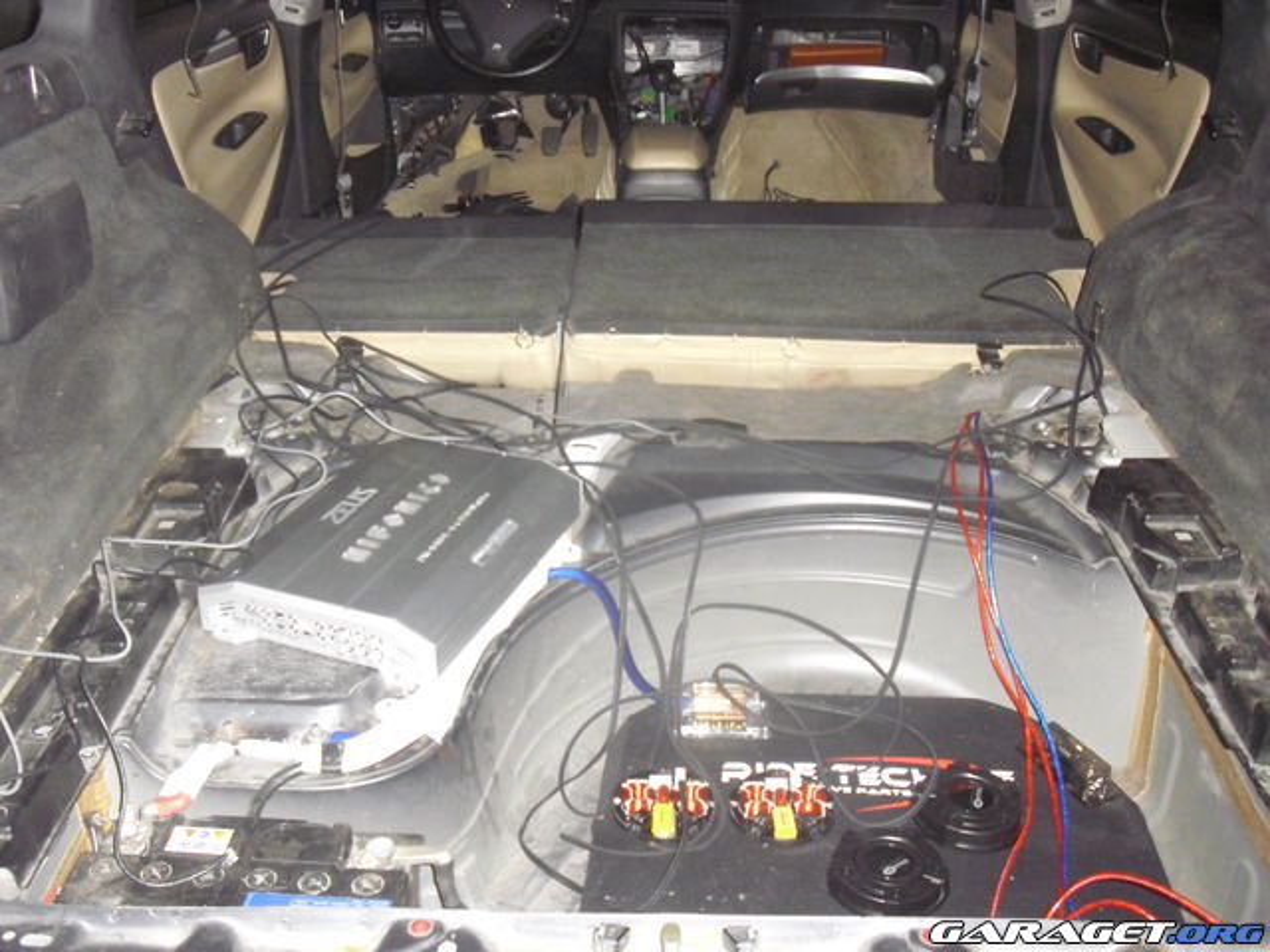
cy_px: 476
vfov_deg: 37.7
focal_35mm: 38
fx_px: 1394
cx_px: 635
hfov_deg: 49.0
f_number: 2.8
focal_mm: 6.2
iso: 400
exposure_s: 1/60
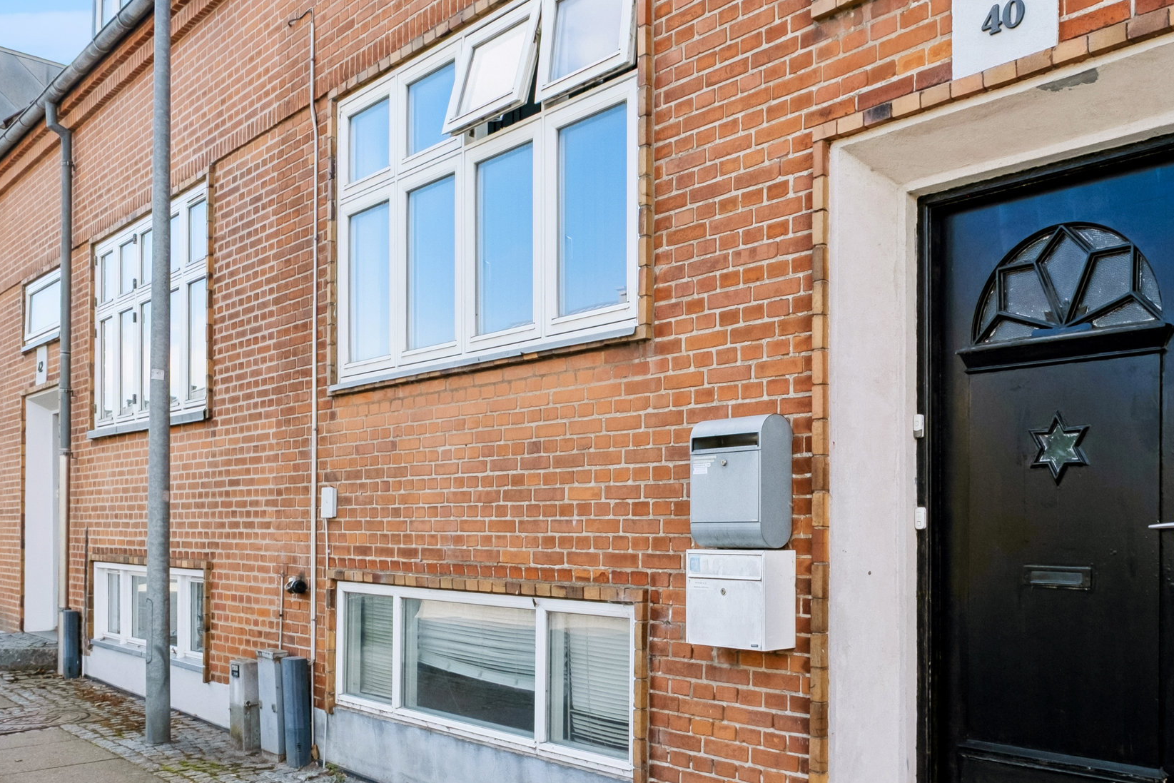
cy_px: 473
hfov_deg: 57.7
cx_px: 856
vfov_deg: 42.1
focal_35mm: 31
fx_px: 1011
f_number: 10
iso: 200
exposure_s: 1/125
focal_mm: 11.5
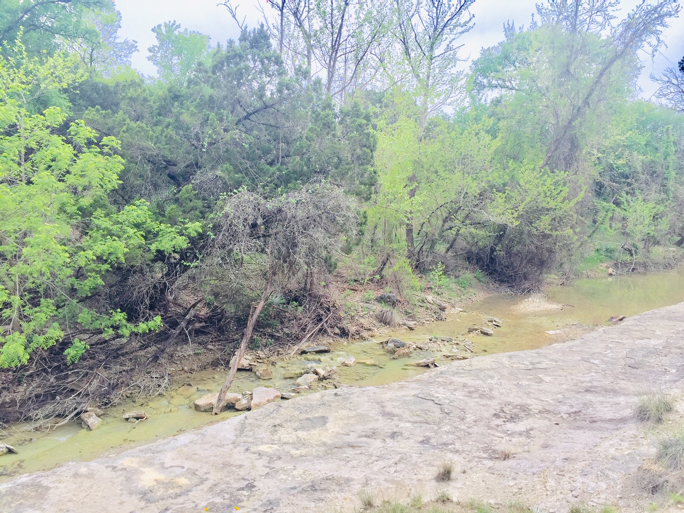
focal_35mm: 29
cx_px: 342
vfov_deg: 48.2
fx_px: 573
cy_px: 256
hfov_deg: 61.7
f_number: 2.2
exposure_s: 1/149
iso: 32
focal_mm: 4.15
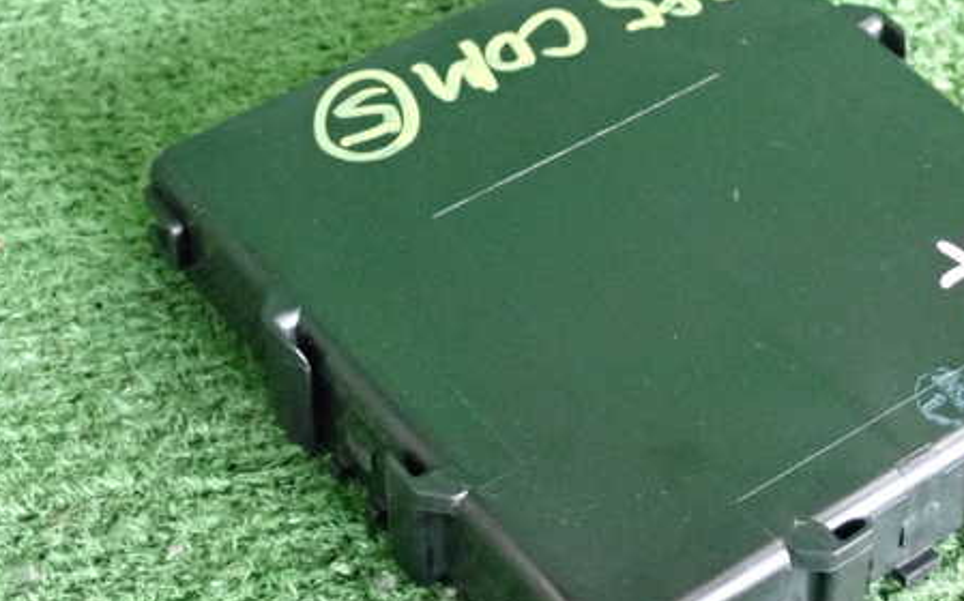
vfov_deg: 13.7
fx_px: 2494
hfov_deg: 21.8
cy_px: 273
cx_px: 631
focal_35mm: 95
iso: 3200
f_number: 3.8
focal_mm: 11.88
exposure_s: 1/125
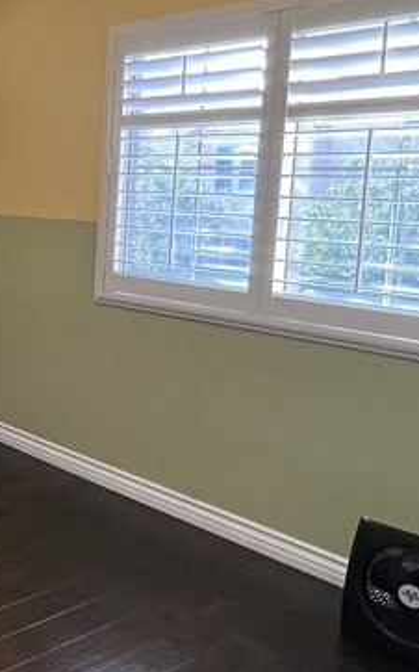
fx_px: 713
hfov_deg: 26.4
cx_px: -161
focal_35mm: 39
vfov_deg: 50.0
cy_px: 264
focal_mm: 1.57
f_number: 1.8
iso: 125
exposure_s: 1/120
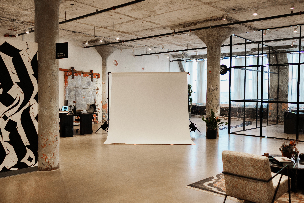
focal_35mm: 36
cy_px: 102
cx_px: 152
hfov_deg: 53.1
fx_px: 304
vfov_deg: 36.9
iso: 800
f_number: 1.4
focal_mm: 24
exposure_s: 1/200
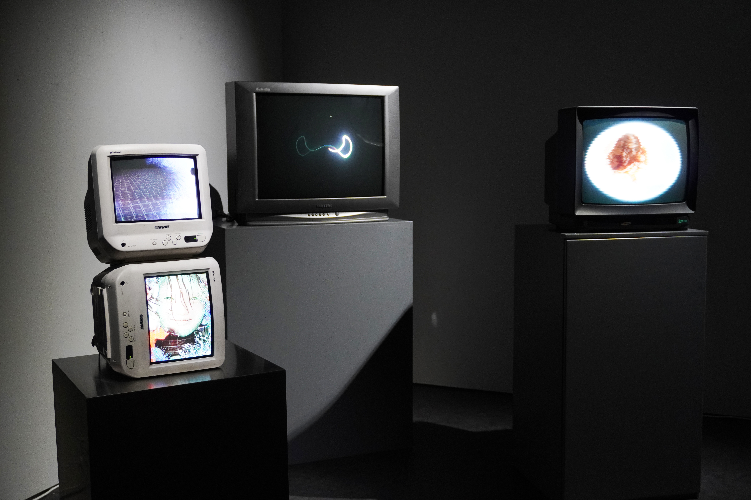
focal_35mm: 42
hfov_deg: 46.4
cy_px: 250
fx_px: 876
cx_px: 376
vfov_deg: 31.9
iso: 1250
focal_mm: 28
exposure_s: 1/50
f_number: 4.5
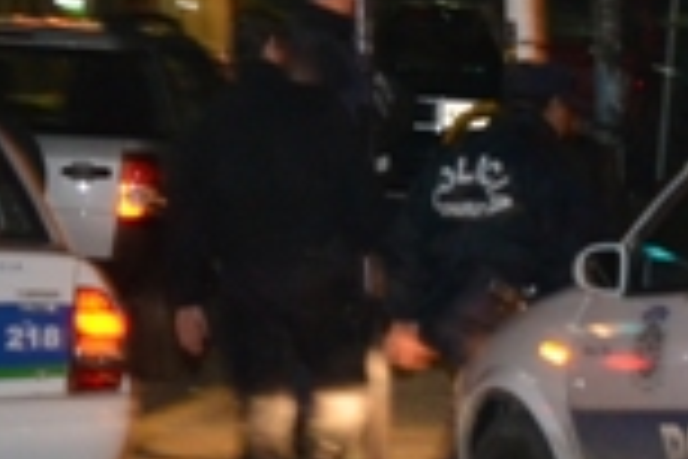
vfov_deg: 4.4
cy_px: 7
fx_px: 5981
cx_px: 823
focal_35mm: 313
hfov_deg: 6.5
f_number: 4
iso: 1600
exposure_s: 1/60
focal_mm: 50
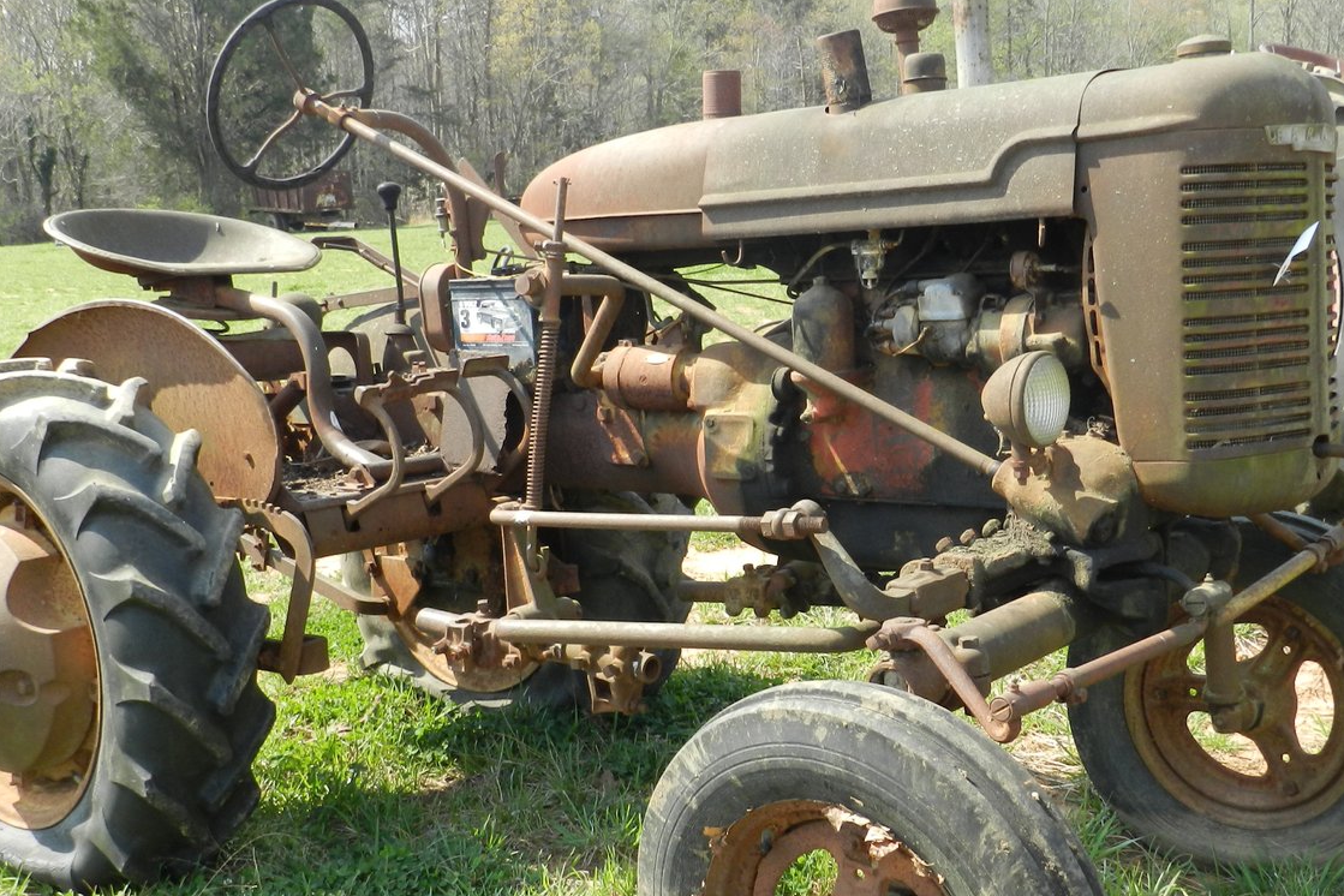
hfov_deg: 43.6
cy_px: 540
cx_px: 692
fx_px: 1680
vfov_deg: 29.8
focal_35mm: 45
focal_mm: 5.6
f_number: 3.7
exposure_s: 1/400
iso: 160
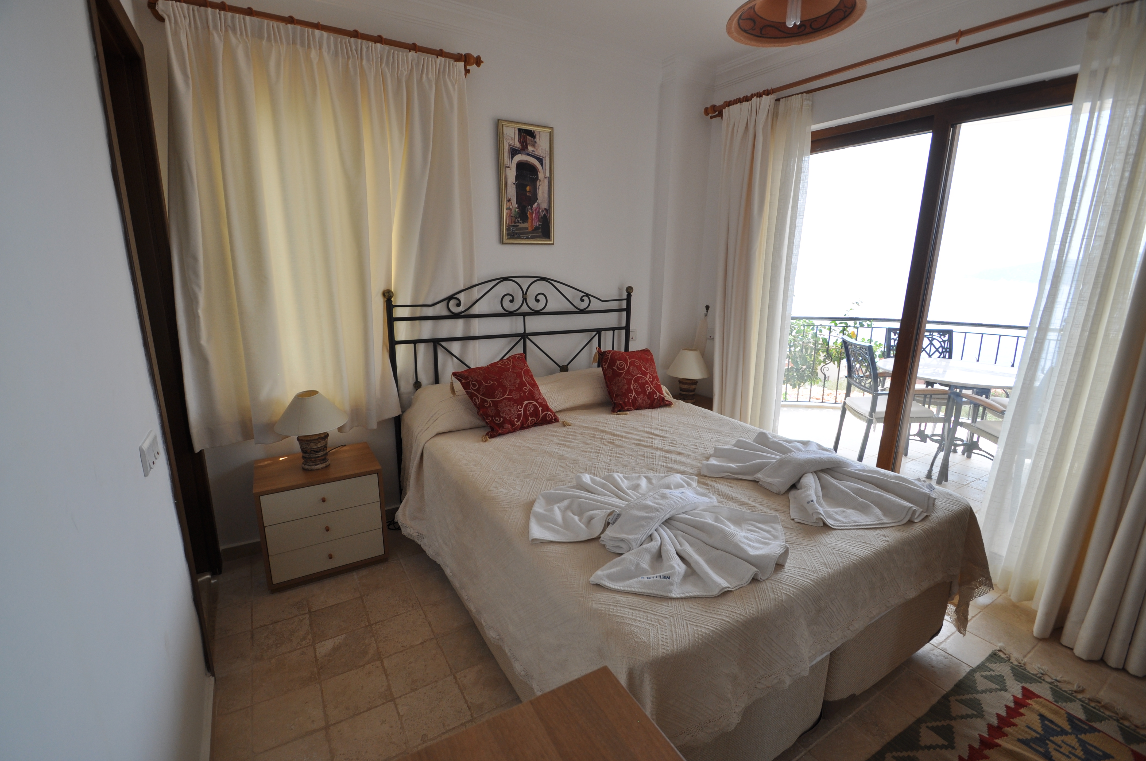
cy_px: 380
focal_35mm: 15
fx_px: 477
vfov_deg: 77.2
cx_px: 573
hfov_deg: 100.5
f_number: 5.6
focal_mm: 10
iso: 200
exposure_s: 1/125
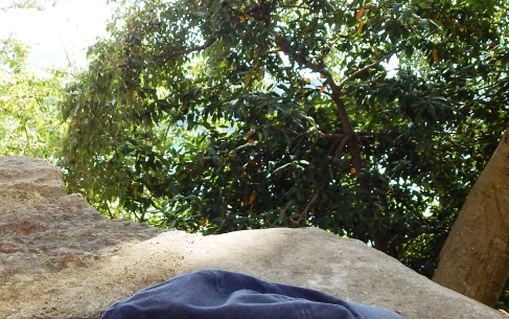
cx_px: 258
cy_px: 217
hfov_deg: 41.0
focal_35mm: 49
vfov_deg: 26.2
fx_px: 680
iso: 125
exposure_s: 1/250
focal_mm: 4
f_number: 3
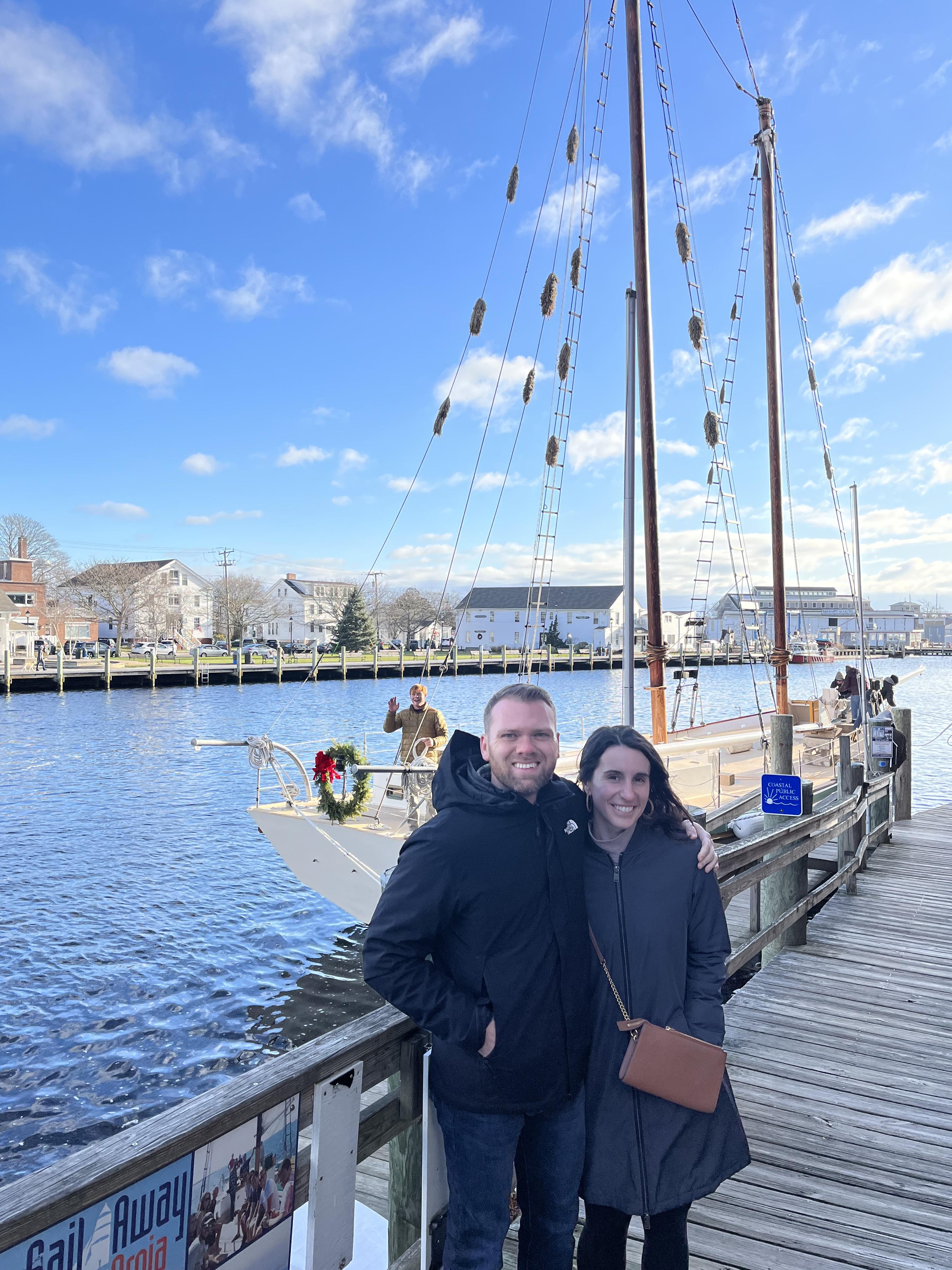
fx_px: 990
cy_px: 641
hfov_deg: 51.3
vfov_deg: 65.3
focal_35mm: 27
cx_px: 468
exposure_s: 1/2358
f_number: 1.6
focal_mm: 5.1
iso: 50
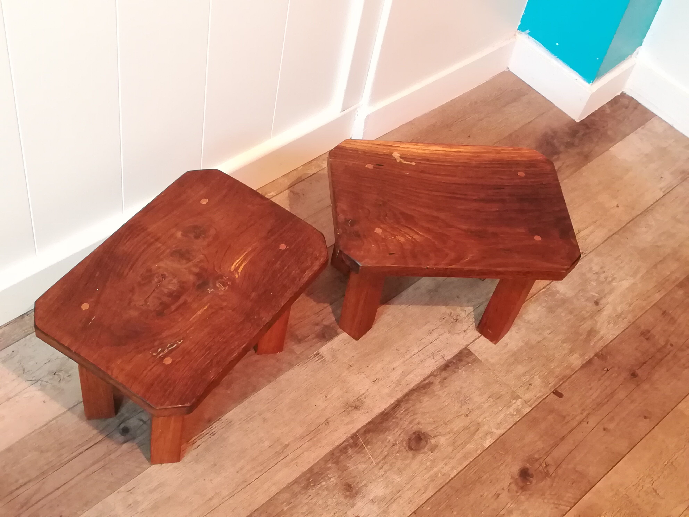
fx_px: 935
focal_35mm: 47
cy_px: 258
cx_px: 344
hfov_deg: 40.4
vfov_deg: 30.9
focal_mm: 3.83
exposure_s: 1/25
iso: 400
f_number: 2.2
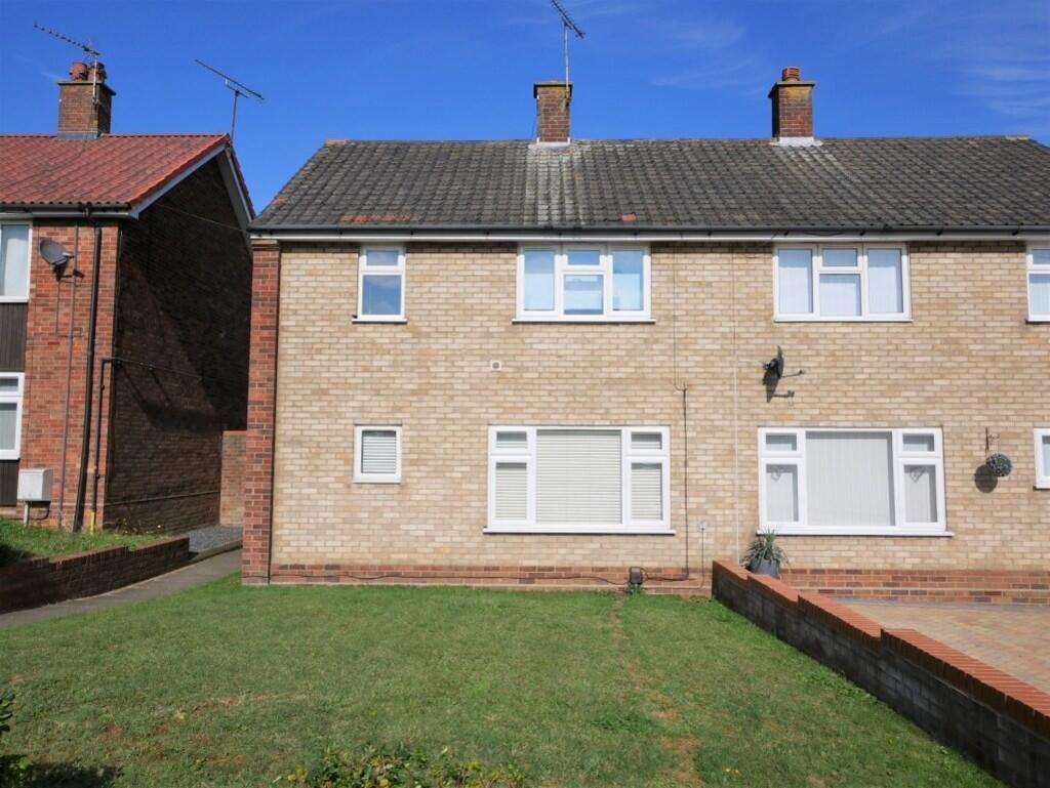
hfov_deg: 67.3
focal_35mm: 26
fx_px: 789
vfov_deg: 53.1
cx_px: 525
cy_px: 394
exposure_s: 1/500
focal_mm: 13
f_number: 9
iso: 200
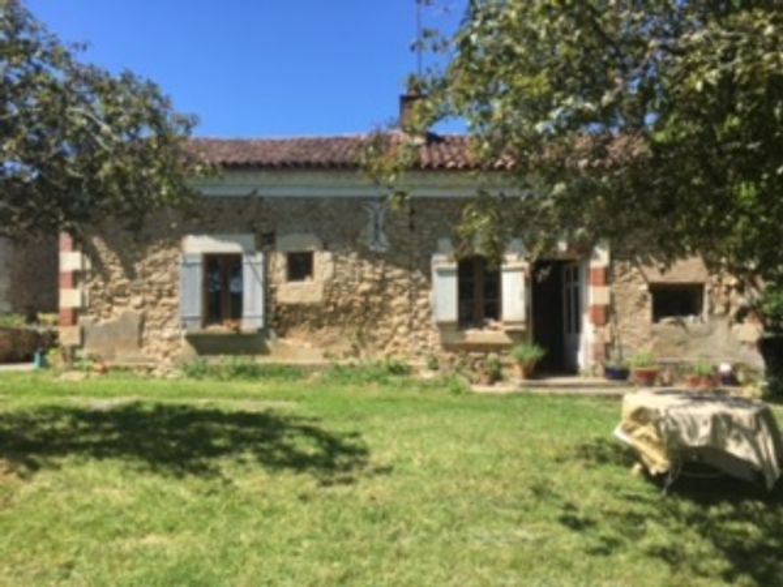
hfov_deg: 61.7
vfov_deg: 48.2
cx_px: 392
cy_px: 294
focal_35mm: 29
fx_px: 656
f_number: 2.2
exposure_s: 1/874
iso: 25
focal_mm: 4.15
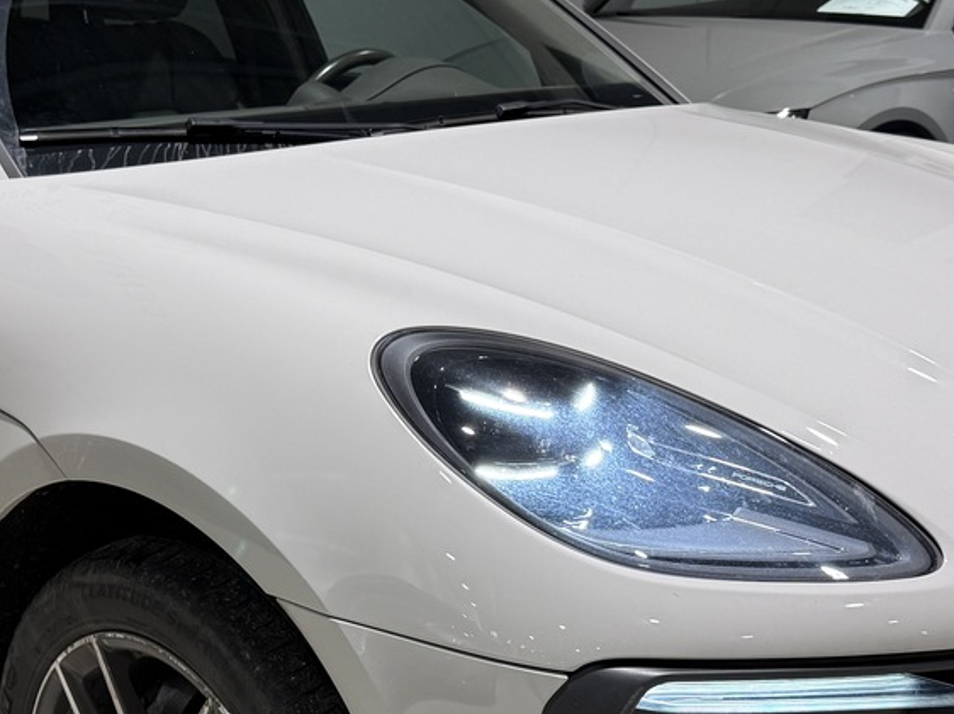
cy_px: 462
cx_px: 411
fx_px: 1680
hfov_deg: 31.7
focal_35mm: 61
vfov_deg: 23.9
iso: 100
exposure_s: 1/100
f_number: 1.78
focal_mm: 6.76
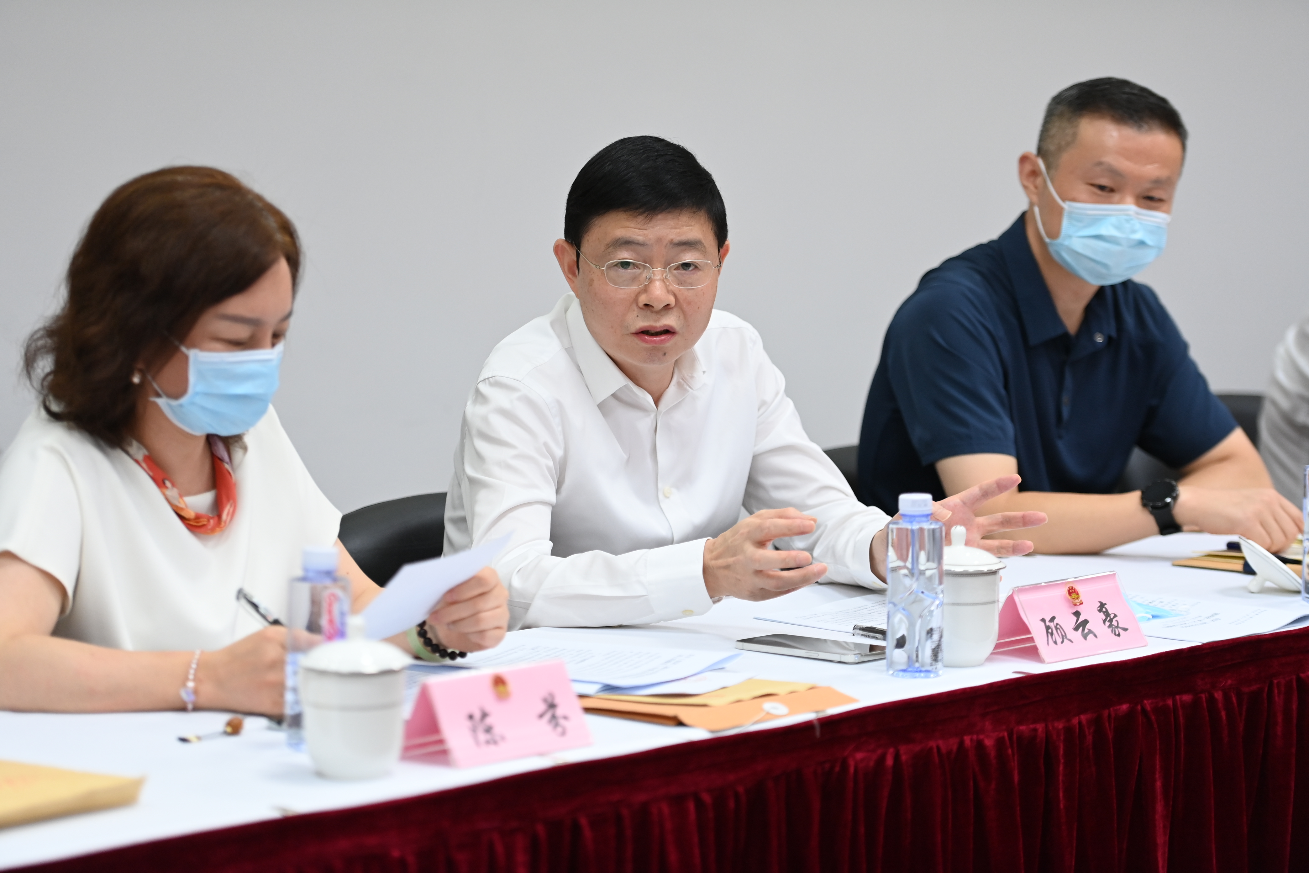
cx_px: 654
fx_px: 4363
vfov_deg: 11.4
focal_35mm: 120
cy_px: 436
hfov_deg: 17.1
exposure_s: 1/125
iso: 1600
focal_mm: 120
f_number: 2.8
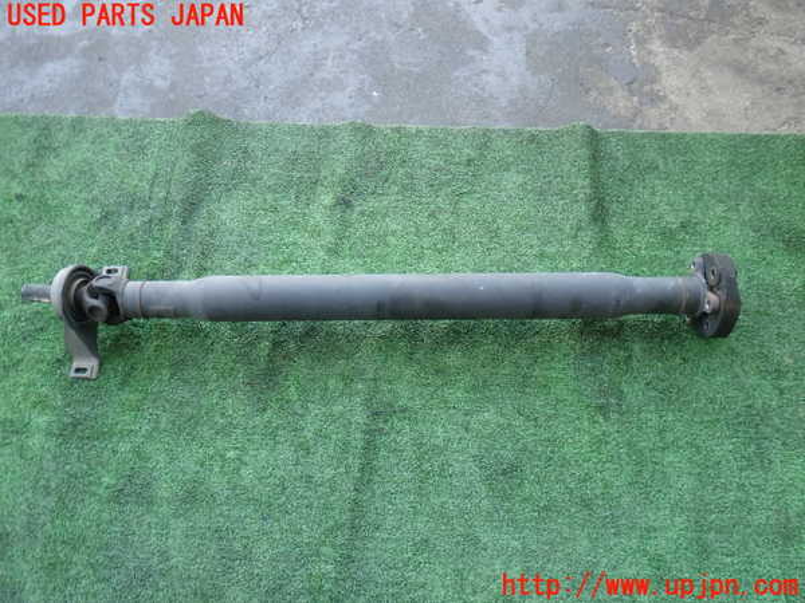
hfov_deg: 60.0
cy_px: 302
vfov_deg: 46.8
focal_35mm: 30
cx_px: 402
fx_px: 698
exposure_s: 1/100
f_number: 2.3
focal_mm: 5.4
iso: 200
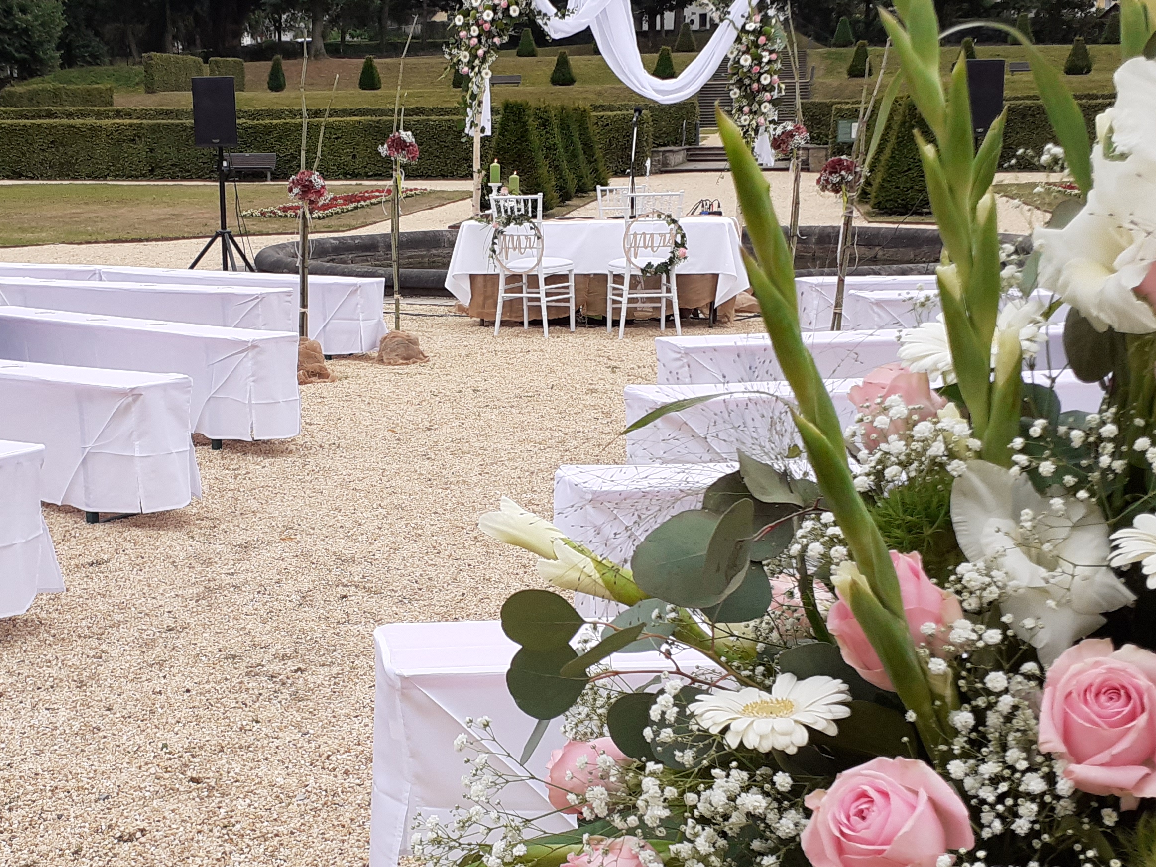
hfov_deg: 39.4
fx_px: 1603
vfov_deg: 30.3
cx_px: 430
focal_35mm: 48
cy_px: 412
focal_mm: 3.6
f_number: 1.9
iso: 40
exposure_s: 1/364
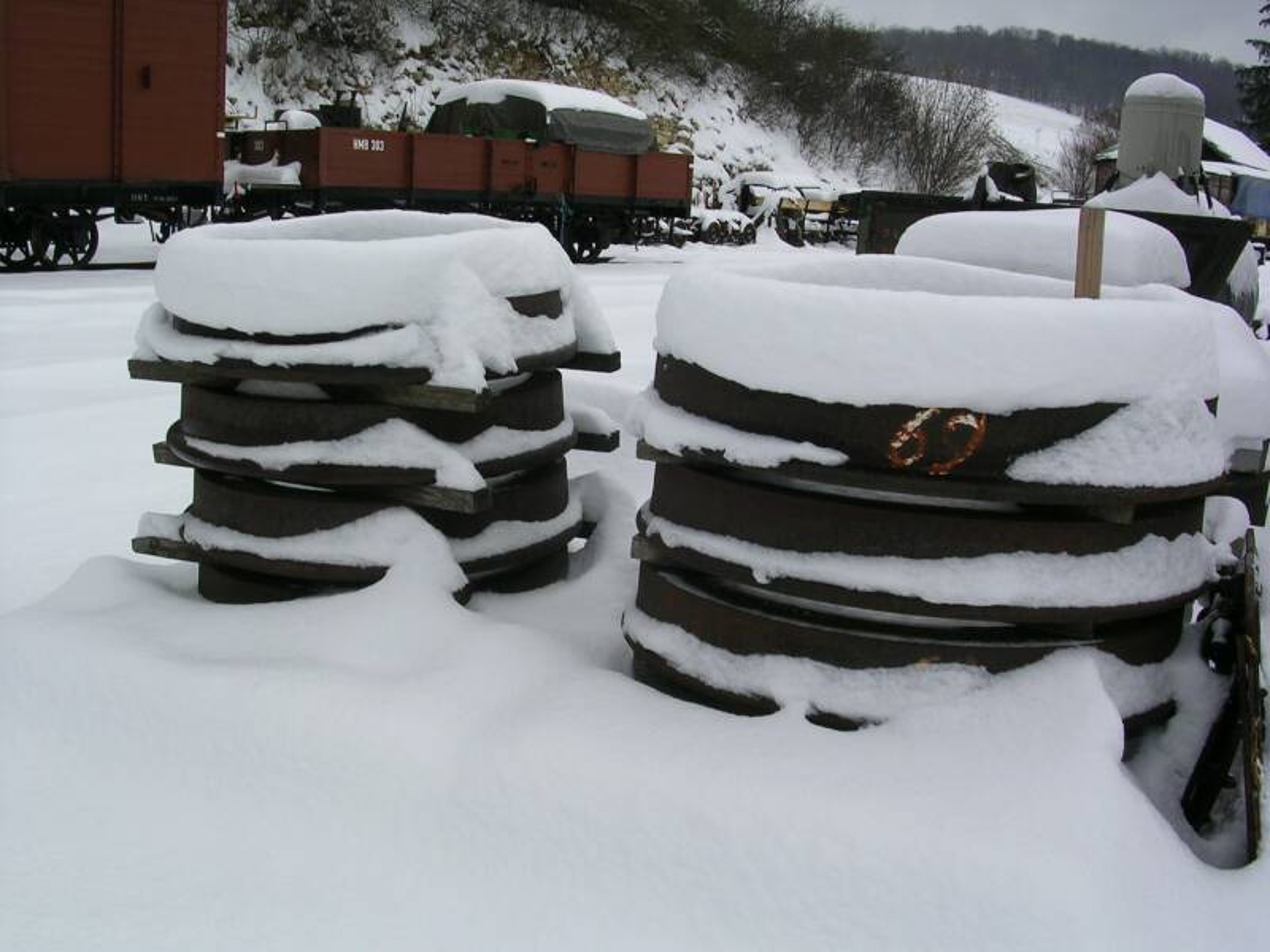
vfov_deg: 37.7
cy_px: 476
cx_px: 635
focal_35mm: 38
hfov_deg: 49.0
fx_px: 1394
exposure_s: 1/300
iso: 50
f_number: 5.6
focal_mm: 5.8
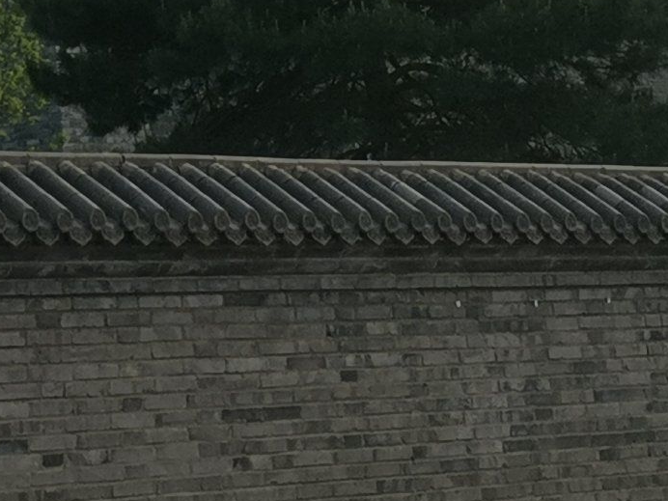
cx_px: -50
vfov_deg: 9.2
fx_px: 2972
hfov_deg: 12.6
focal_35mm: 154
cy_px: -366
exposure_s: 1/1429
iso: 50
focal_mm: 4.75
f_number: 1.8
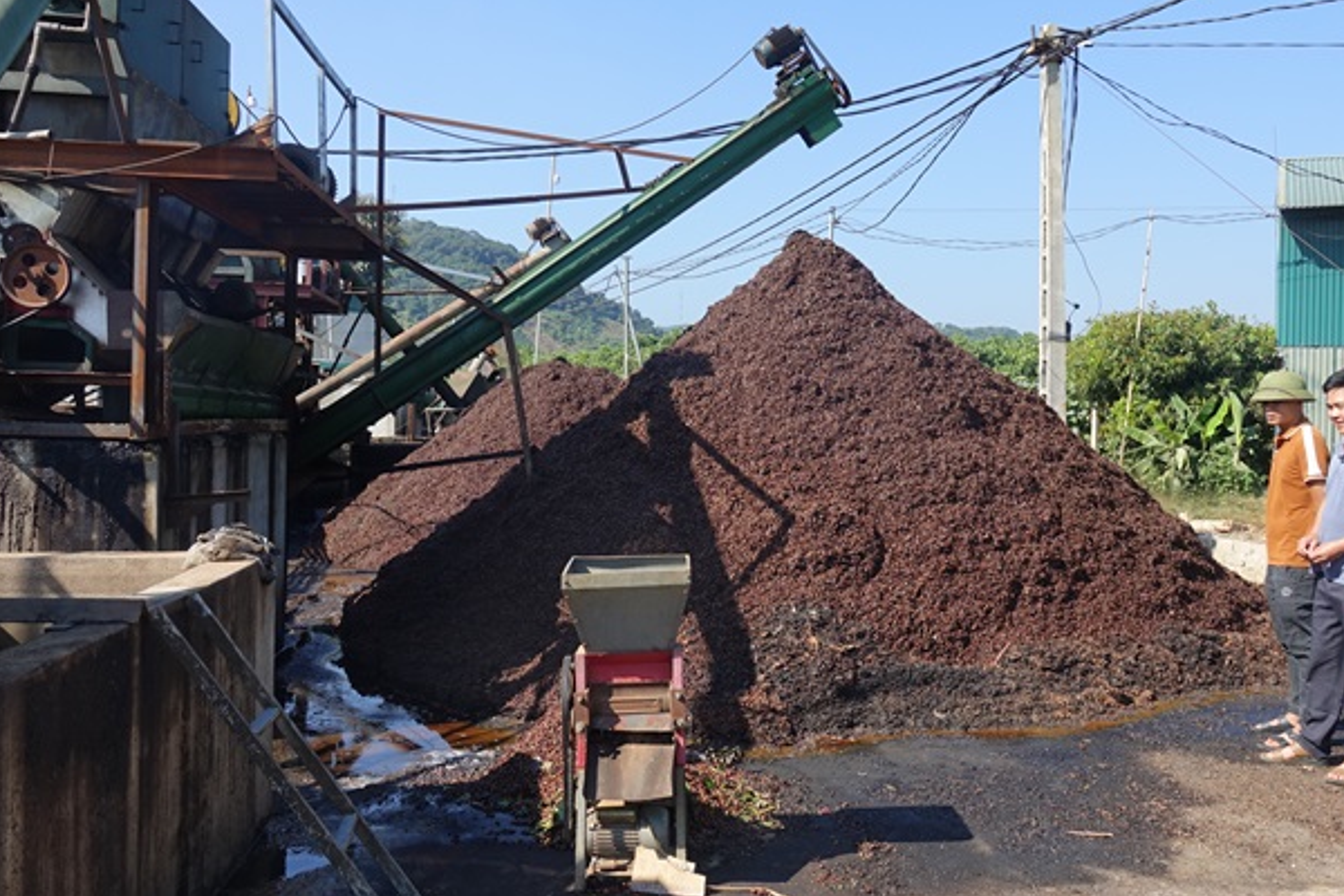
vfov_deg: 41.1
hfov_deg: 58.6
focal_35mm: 32
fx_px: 1195
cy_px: 427
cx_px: 730
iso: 100
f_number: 4
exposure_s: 1/400
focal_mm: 8.84
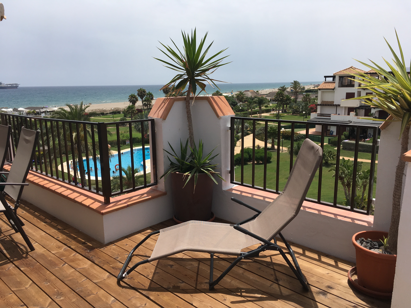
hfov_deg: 61.7
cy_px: 154
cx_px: 206
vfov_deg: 48.2
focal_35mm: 29
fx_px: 344
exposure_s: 1/2262
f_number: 2.2
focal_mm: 4.15
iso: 25
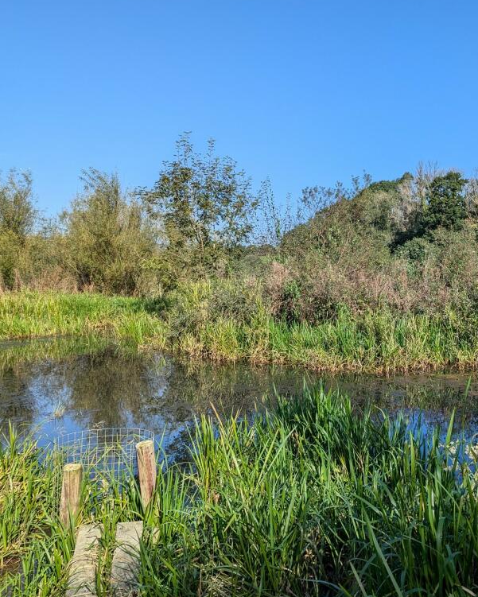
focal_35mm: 32
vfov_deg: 55.7
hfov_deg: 43.3
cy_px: 295
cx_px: 394
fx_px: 566
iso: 47
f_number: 1.85
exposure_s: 1/1529
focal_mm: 6.81
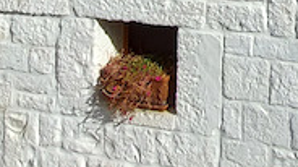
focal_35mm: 77
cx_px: 471
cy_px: -277
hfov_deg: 21.9
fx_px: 608
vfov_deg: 11.6
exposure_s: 1/3137
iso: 50
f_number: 2.2
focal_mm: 1.74
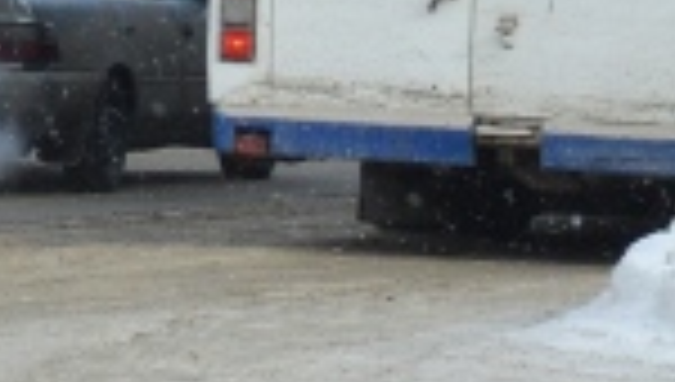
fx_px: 17984
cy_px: -679
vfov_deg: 1.2
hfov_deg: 2.1
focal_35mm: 1003
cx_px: -1422
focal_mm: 80
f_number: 8
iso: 100
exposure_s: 1/320
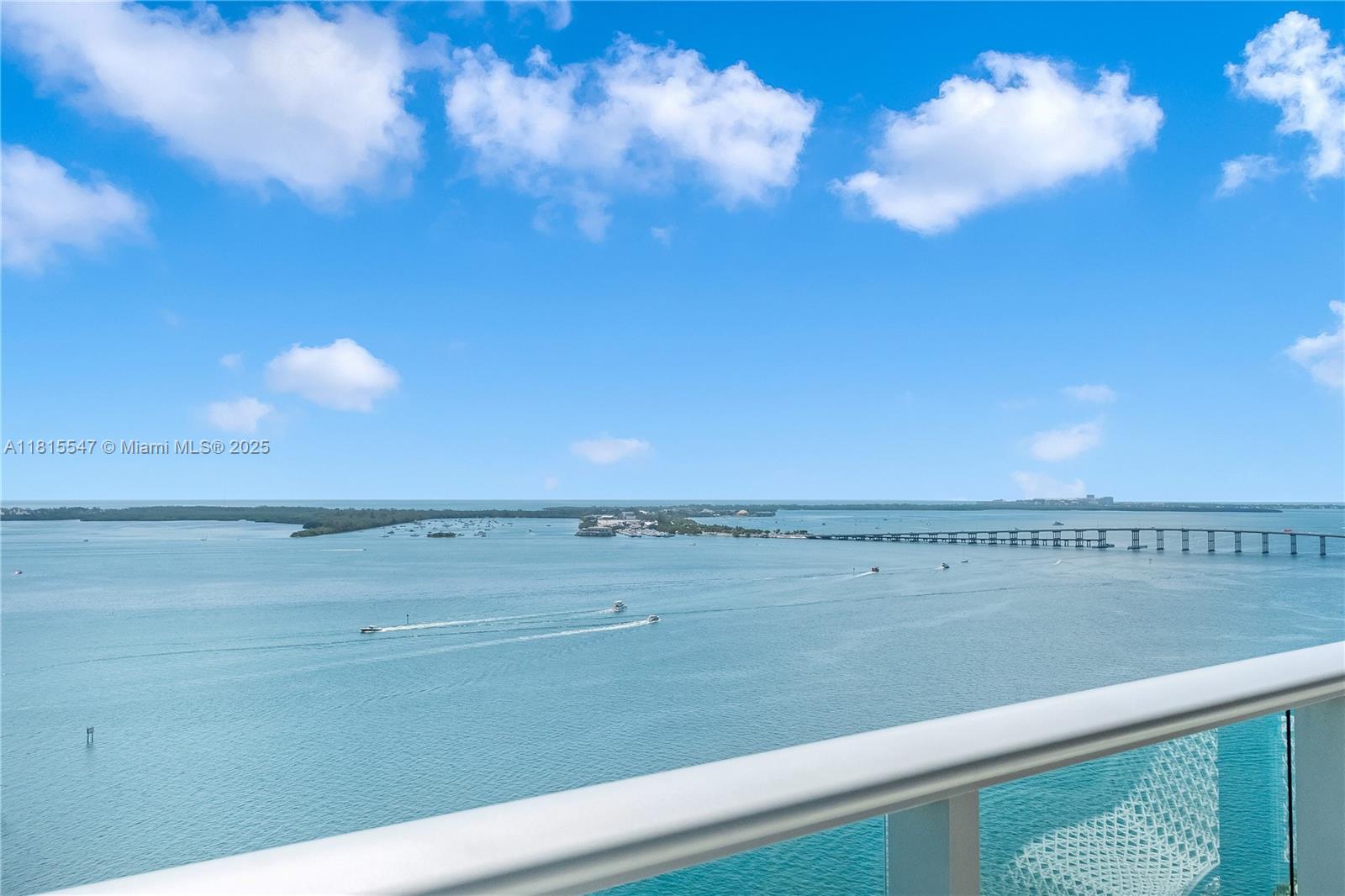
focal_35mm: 30
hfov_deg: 61.9
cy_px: 448
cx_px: 672
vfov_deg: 43.6
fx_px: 1121
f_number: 8
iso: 400
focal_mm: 20
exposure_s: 1/3200
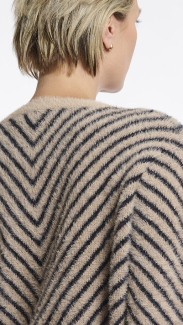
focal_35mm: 202
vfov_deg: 10.6
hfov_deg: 6.0
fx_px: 1741
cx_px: 71
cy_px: 268
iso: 125
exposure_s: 1/160
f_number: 8
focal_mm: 86
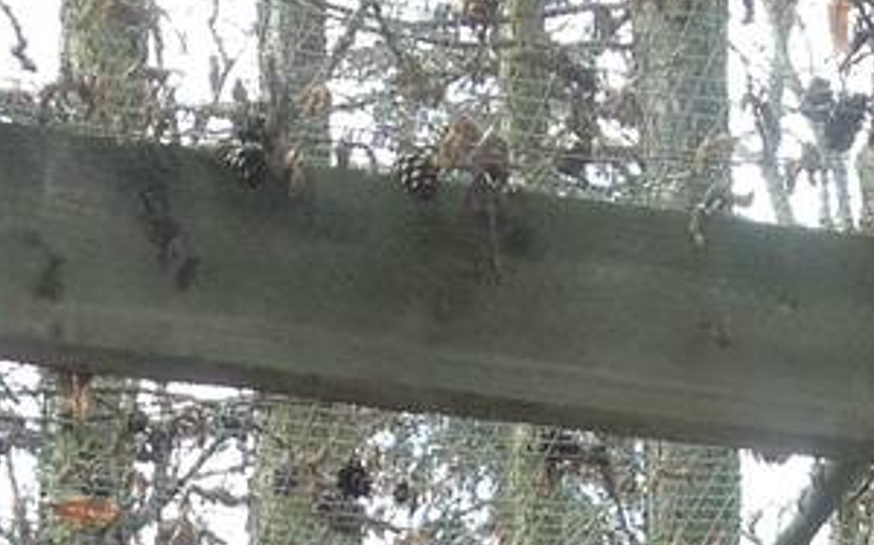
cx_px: 521
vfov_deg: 6.0
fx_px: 4713
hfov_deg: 10.6
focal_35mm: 198
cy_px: 1731
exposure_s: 1/157
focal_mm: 4.28
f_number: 2.4
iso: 50
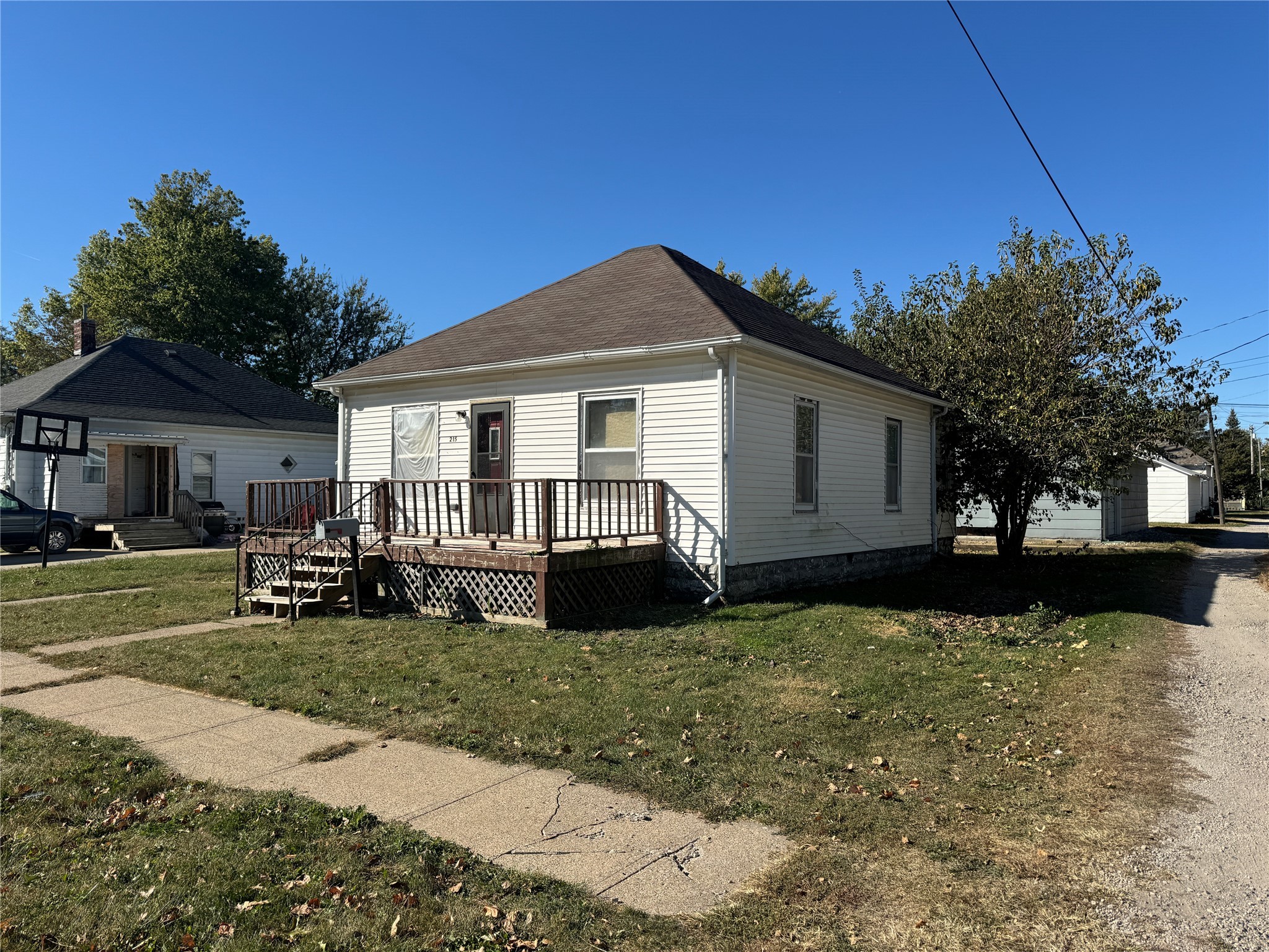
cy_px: 476
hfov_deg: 71.6
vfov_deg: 56.8
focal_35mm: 24
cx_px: 634
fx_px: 880
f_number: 1.78
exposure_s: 1/4608
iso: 80
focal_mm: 6.76
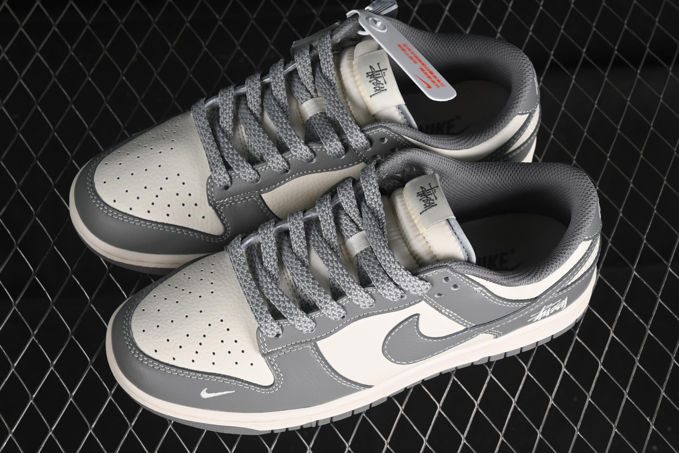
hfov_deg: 27.0
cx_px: 340
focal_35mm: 75
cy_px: 226
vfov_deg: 18.2
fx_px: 1414
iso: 160
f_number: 7.1
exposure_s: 1/80
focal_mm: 50
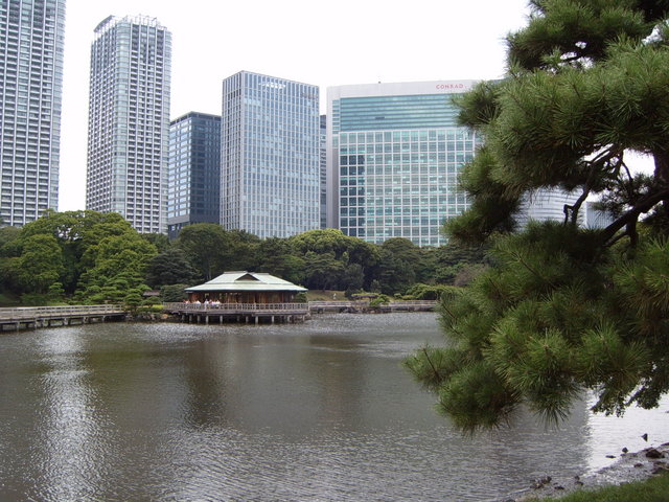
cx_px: 334
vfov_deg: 38.7
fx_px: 715
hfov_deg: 50.1
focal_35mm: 37
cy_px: 251
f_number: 6
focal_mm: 6.2
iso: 63
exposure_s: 1/90
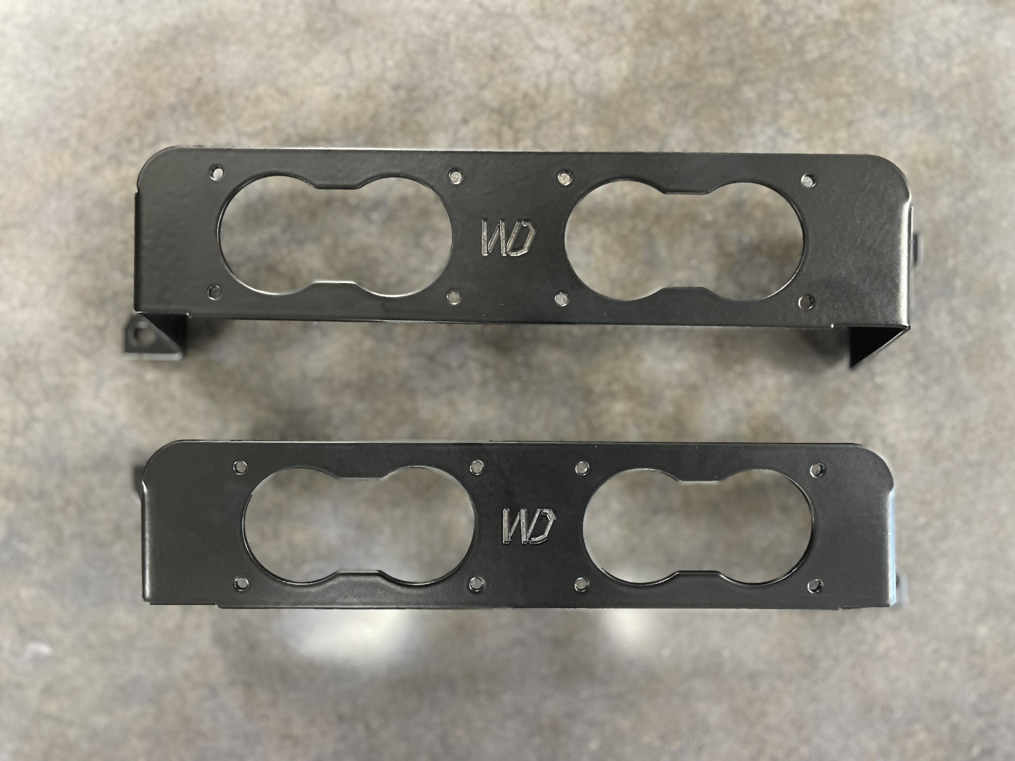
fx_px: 762
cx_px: 508
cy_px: 380
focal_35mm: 26
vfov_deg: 53.1
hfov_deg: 67.3
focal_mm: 5.1
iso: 640
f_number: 1.6
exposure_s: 1/40
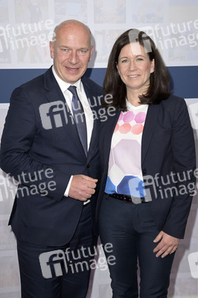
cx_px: 99
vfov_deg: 39.6
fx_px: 413
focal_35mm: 50
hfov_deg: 26.9
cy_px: 149
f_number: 7.1
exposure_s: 1/250
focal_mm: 50
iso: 400
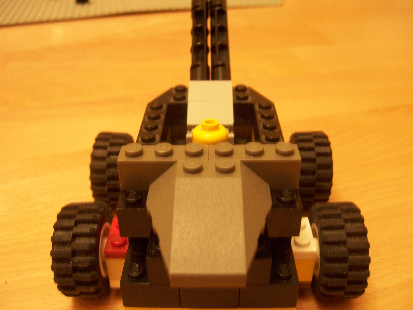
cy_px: 155
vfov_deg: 39.7
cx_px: 206
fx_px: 430
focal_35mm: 36
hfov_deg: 51.4
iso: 160
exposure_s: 1/8
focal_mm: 6.2
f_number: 2.8
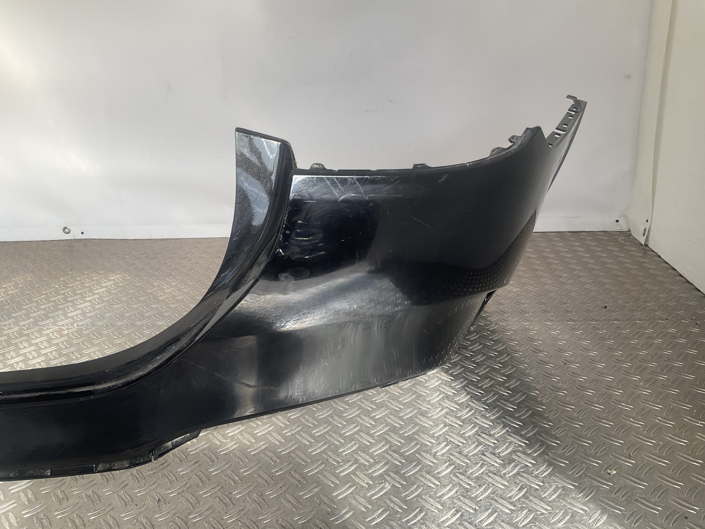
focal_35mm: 29
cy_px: 264
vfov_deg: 48.2
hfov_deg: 61.7
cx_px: 352
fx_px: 591
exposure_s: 1/324
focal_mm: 3
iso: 16
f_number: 1.8
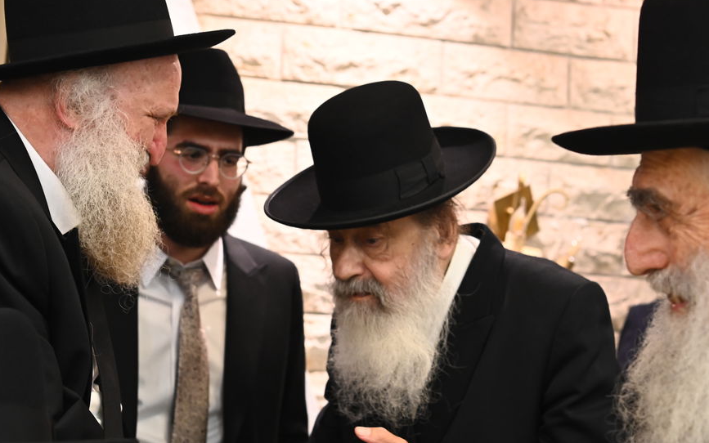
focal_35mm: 74
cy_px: 231
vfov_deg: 17.6
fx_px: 1430
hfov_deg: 27.8
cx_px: 307
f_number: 3.5
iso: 1600
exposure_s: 1/125
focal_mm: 45
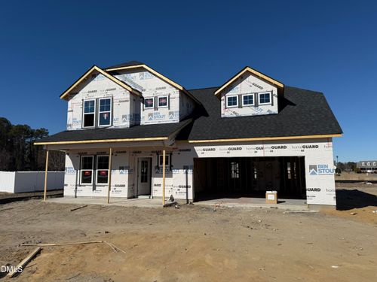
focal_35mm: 24
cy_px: 141
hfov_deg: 71.6
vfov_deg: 56.8
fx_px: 261
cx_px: 188
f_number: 1.78
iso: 80
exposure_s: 1/11905
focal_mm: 6.76
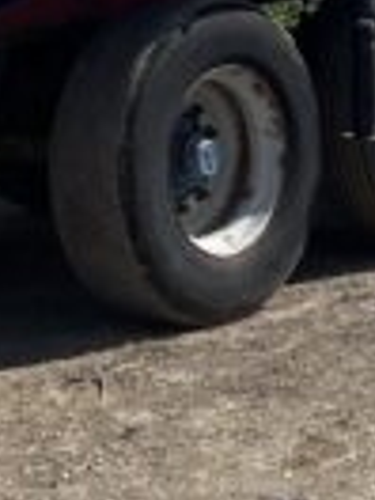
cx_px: 212
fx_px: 2427
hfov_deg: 8.8
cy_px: -483
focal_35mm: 168
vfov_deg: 10.8
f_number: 1.6
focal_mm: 4.2
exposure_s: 1/5556
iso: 32
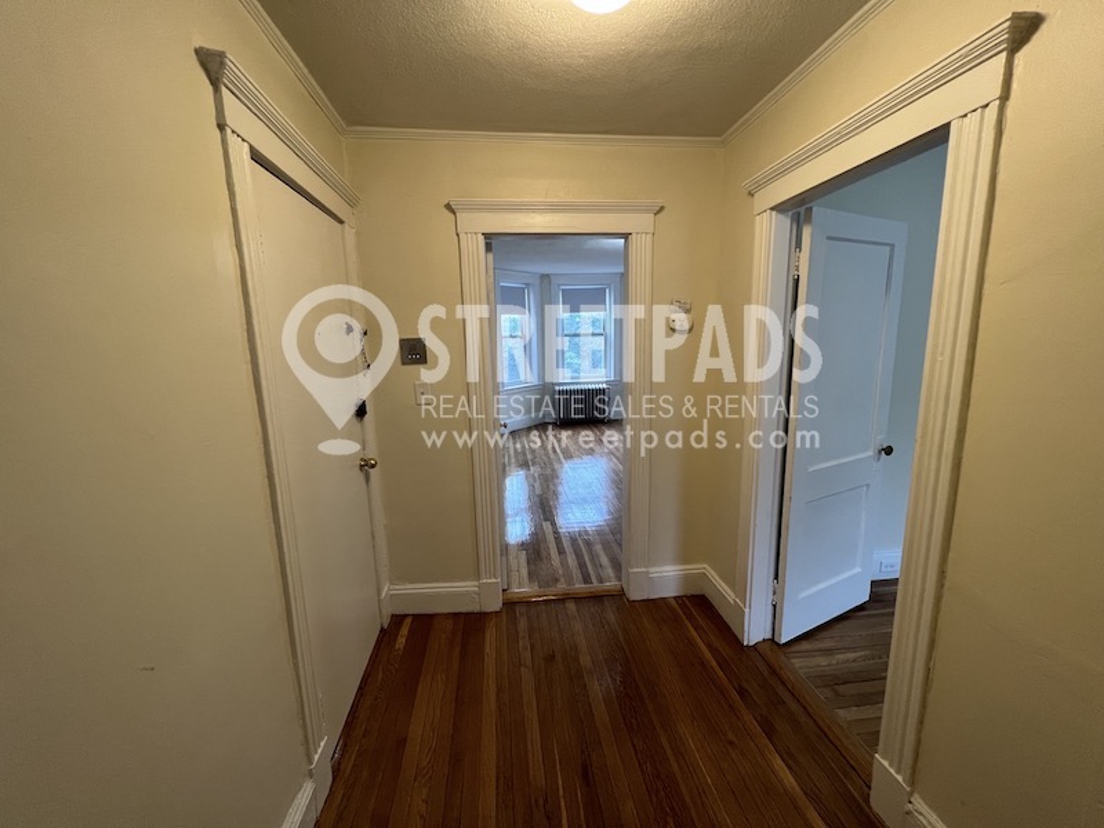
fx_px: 415
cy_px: 414
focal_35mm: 13
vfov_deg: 89.9
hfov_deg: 106.2
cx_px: 552
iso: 125
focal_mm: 1.57
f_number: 1.8
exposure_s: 1/60
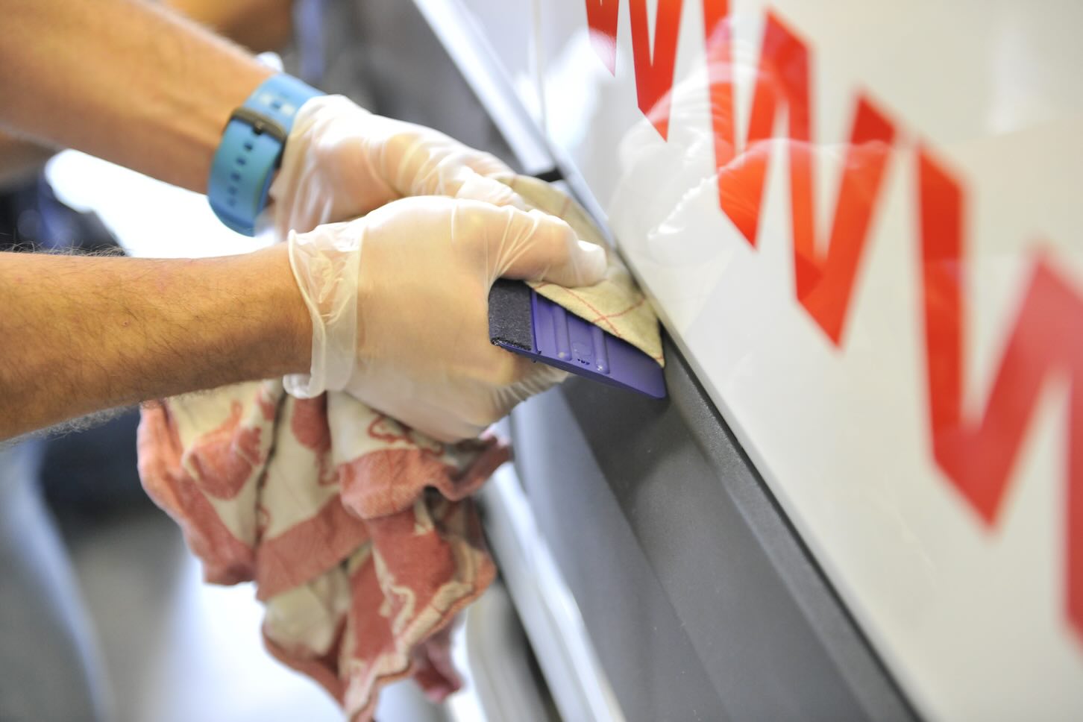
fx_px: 1654
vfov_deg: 24.6
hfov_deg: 36.2
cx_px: 542
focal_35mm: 55
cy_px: 361
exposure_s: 1/125
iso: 1600
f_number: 2.8
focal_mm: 55
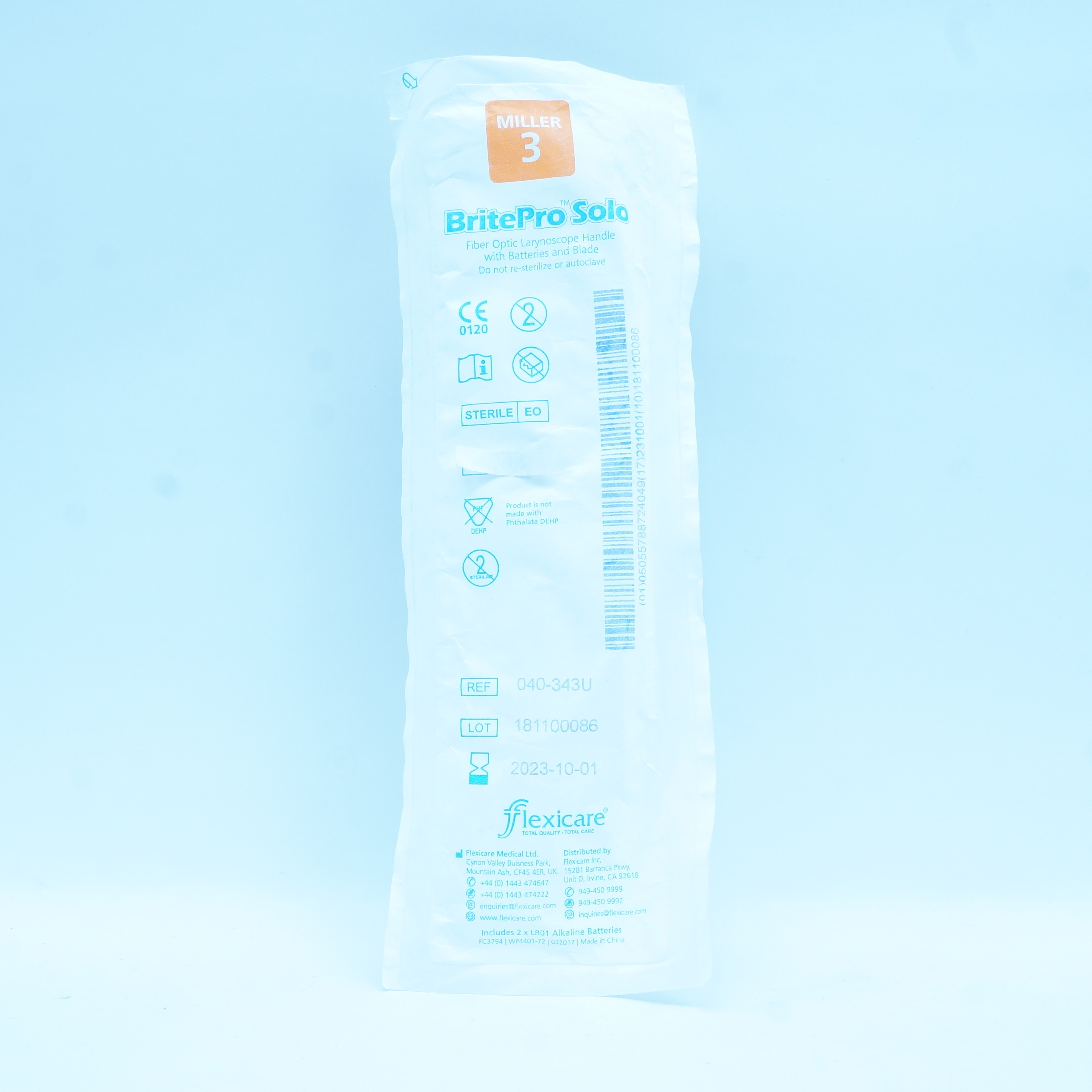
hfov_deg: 41.2
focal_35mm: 41
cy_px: 545
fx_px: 1451
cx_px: 559
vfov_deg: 41.3
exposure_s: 1/15
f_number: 11
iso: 400
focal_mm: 21
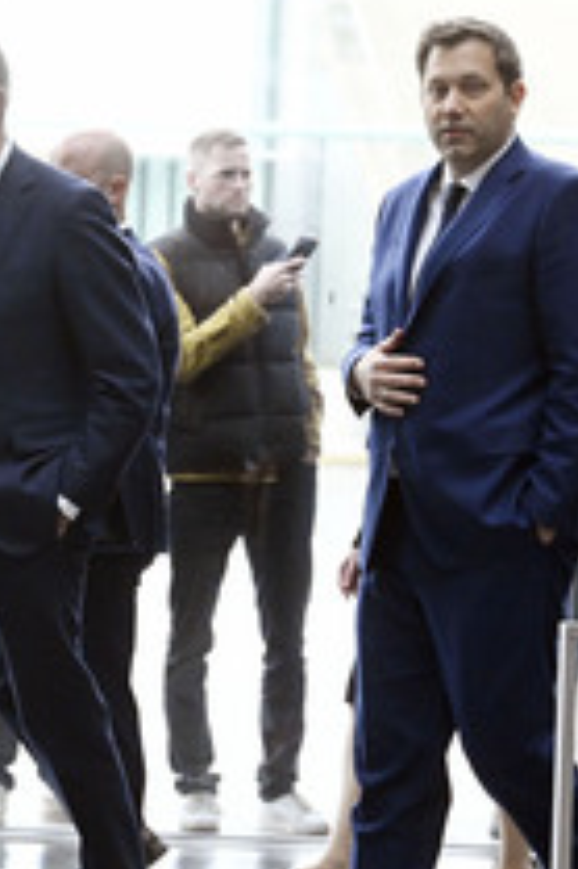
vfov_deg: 6.8
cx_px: -6
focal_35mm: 302
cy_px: 528
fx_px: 7285
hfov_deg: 4.5
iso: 4000
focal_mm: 140
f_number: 8
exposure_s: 1/400
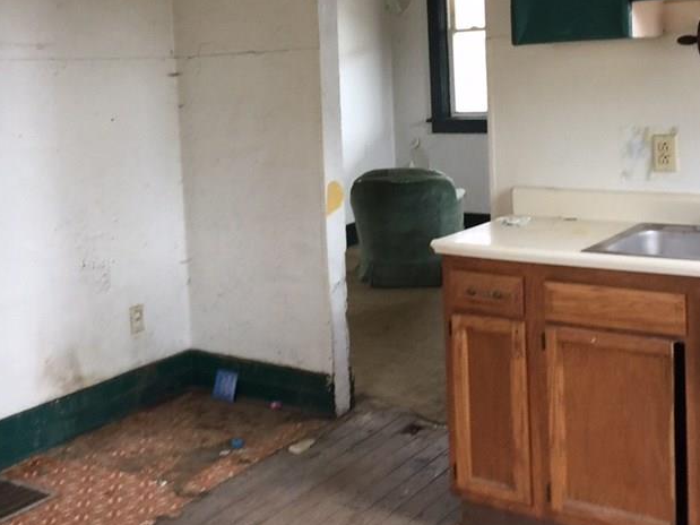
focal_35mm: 48
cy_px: 140
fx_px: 970
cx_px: 301
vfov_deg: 29.8
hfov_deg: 39.6
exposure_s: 1/15
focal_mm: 4.15
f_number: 2.2
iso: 64
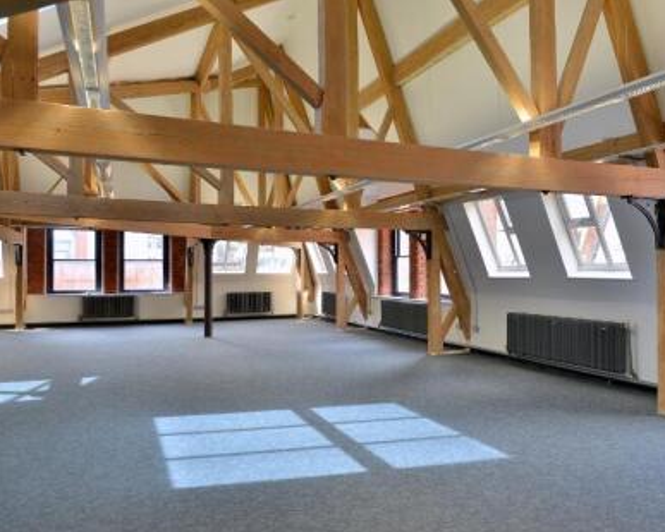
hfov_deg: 58.6
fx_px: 591
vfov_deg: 48.5
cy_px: 270
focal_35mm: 30
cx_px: 368
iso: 500
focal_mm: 26
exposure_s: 1/100
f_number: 4.5
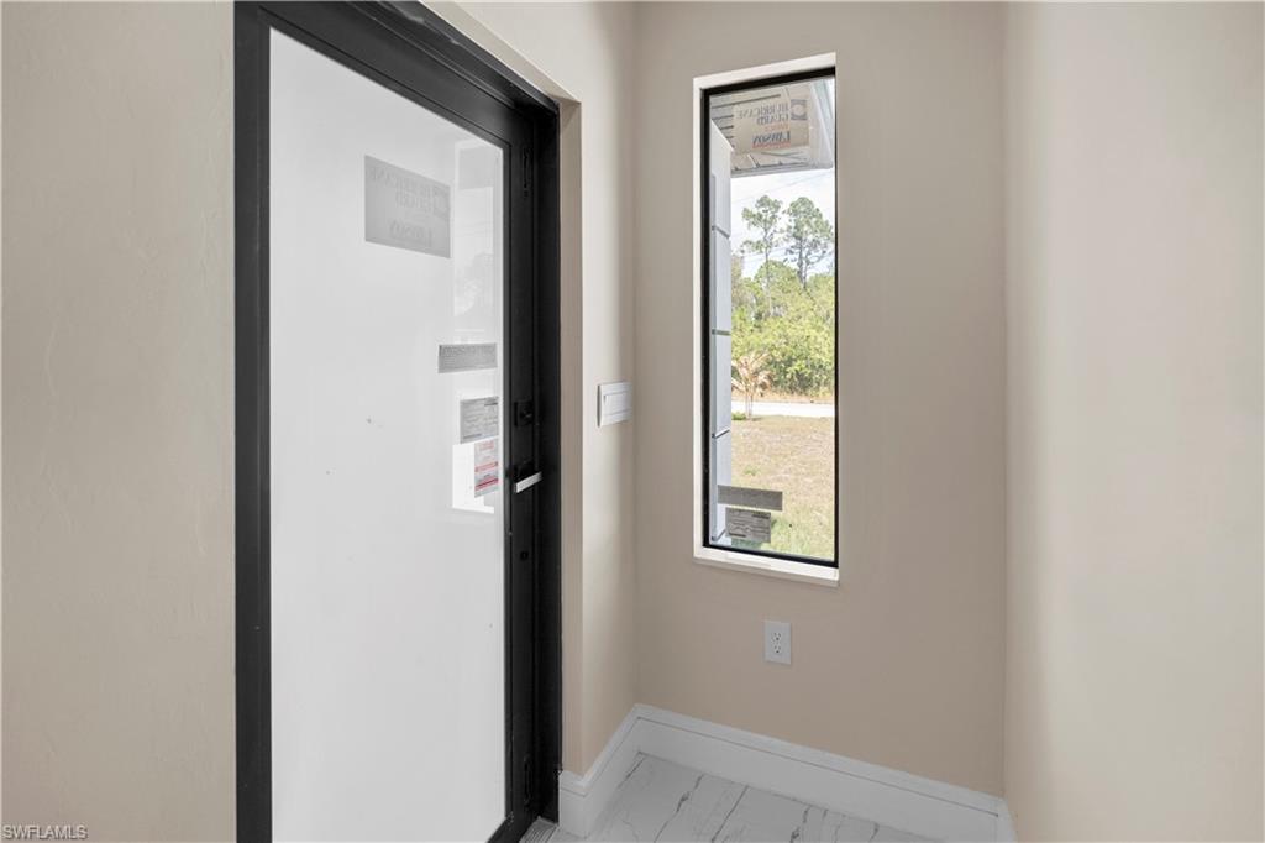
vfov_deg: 73.7
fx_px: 562
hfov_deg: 96.8
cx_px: 632
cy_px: 422
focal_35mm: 16
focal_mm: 16
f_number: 4
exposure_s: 1/160
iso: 200
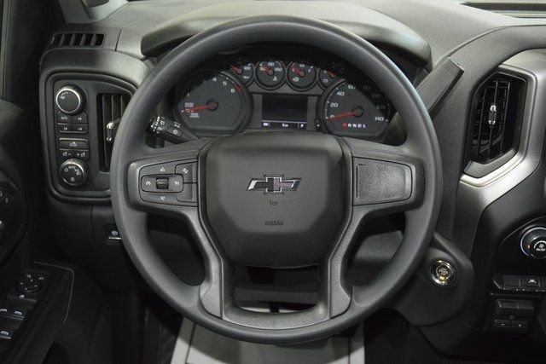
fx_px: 660
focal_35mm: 44
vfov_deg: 30.9
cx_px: 273
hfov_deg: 45.0
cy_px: 182
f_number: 3.8
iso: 2500
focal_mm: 29
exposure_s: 1/40
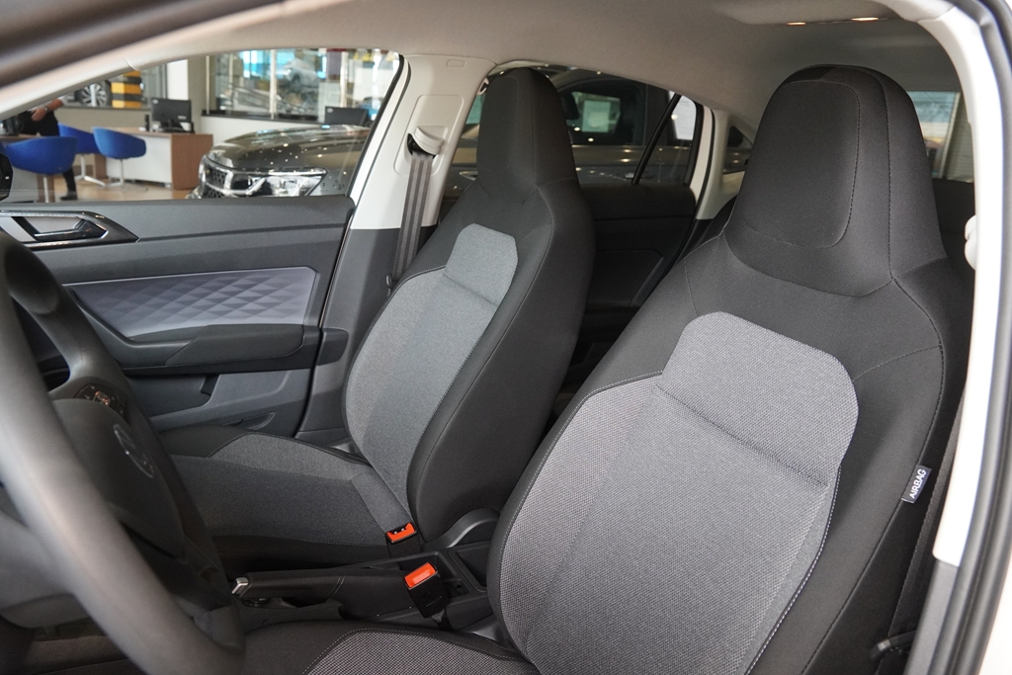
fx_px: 717
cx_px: 506
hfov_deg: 70.4
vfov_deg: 50.4
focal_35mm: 26
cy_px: 338
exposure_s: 1/160
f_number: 4
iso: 2000
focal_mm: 17
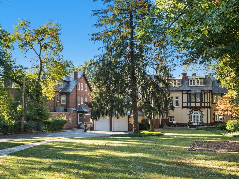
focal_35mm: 49
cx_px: 121
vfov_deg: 29.6
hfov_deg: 38.9
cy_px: 107
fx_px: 338
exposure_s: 1/60
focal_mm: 18
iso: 400
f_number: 10
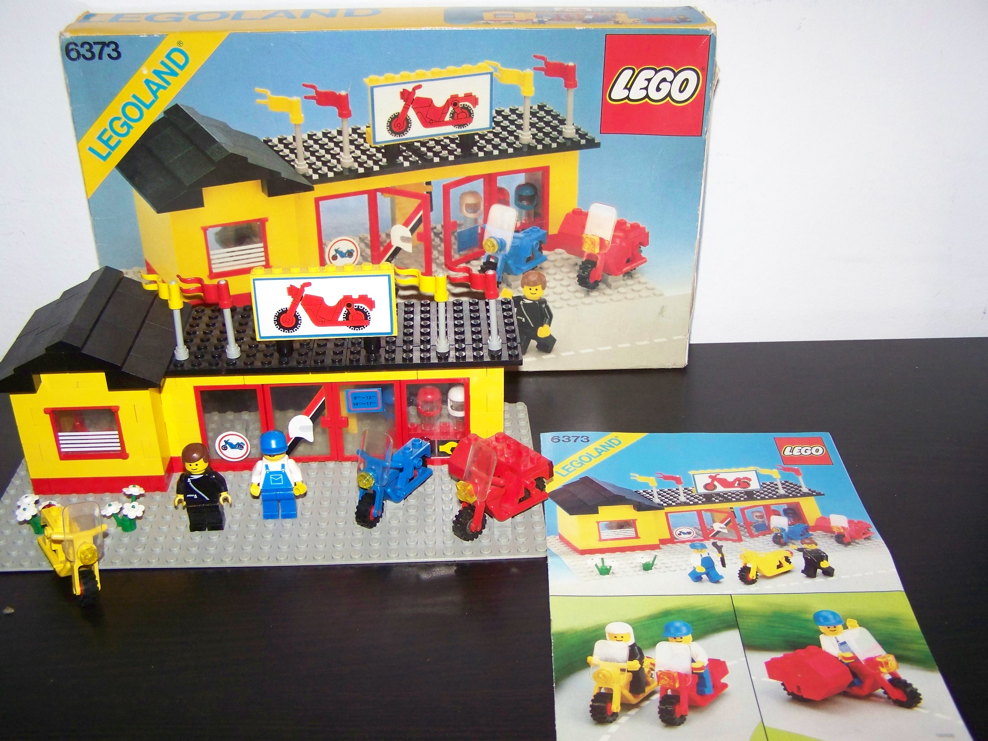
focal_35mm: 38
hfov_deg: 49.0
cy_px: 370
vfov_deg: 37.7
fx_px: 1085
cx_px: 494
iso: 200
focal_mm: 6.3
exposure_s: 1/30
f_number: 2.8
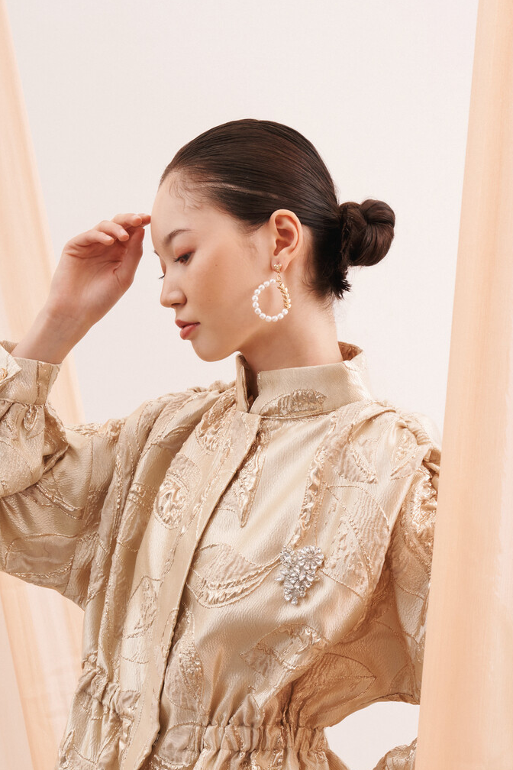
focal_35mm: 100
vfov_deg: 20.1
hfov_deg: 13.7
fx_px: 2137
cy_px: 648
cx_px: 213
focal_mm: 56
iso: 400
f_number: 11
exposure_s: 1/160
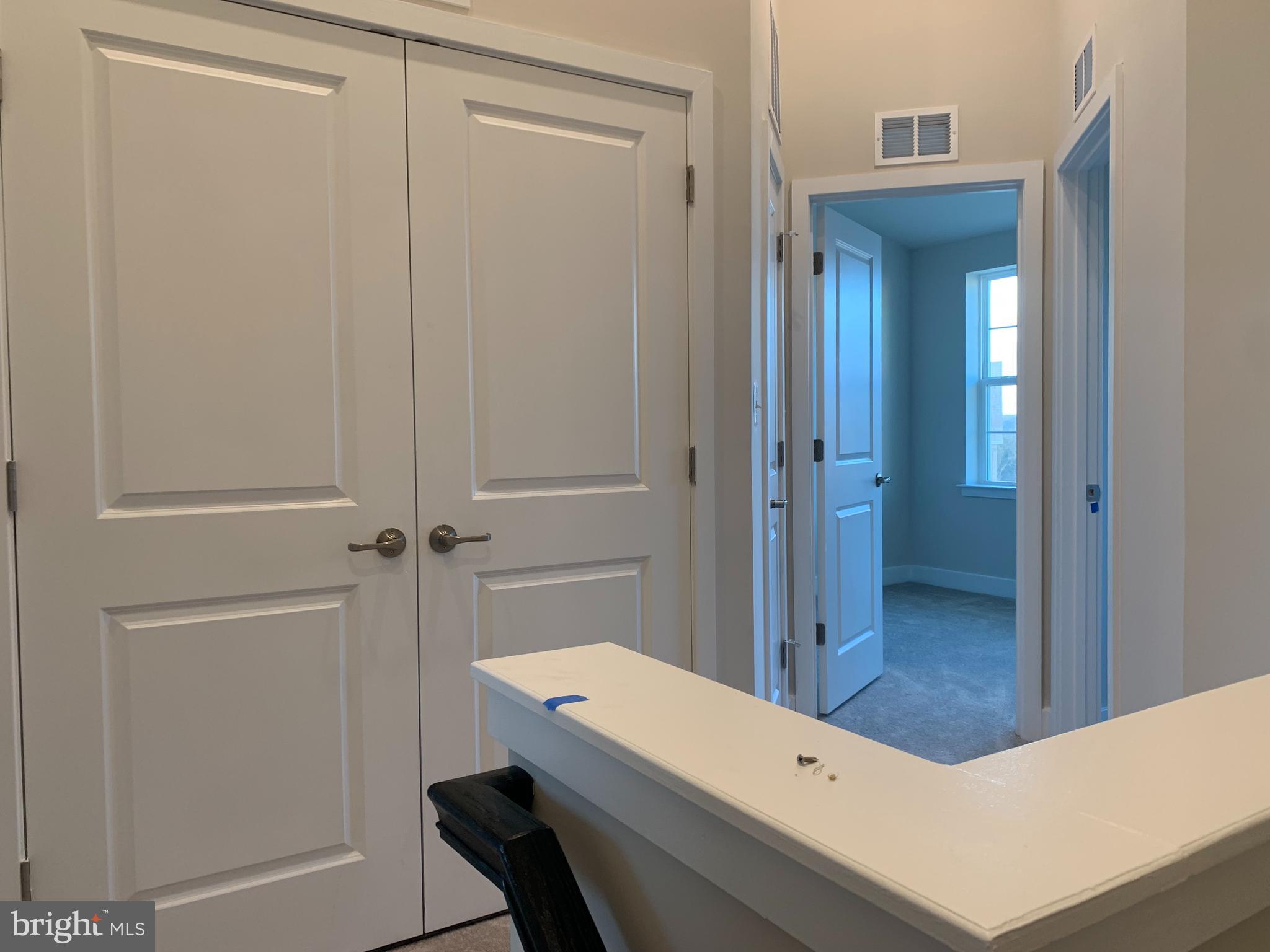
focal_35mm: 26
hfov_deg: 67.3
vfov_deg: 53.1
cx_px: 635
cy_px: 476
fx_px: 954
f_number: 1.8
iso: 64
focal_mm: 4.25
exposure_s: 1/60
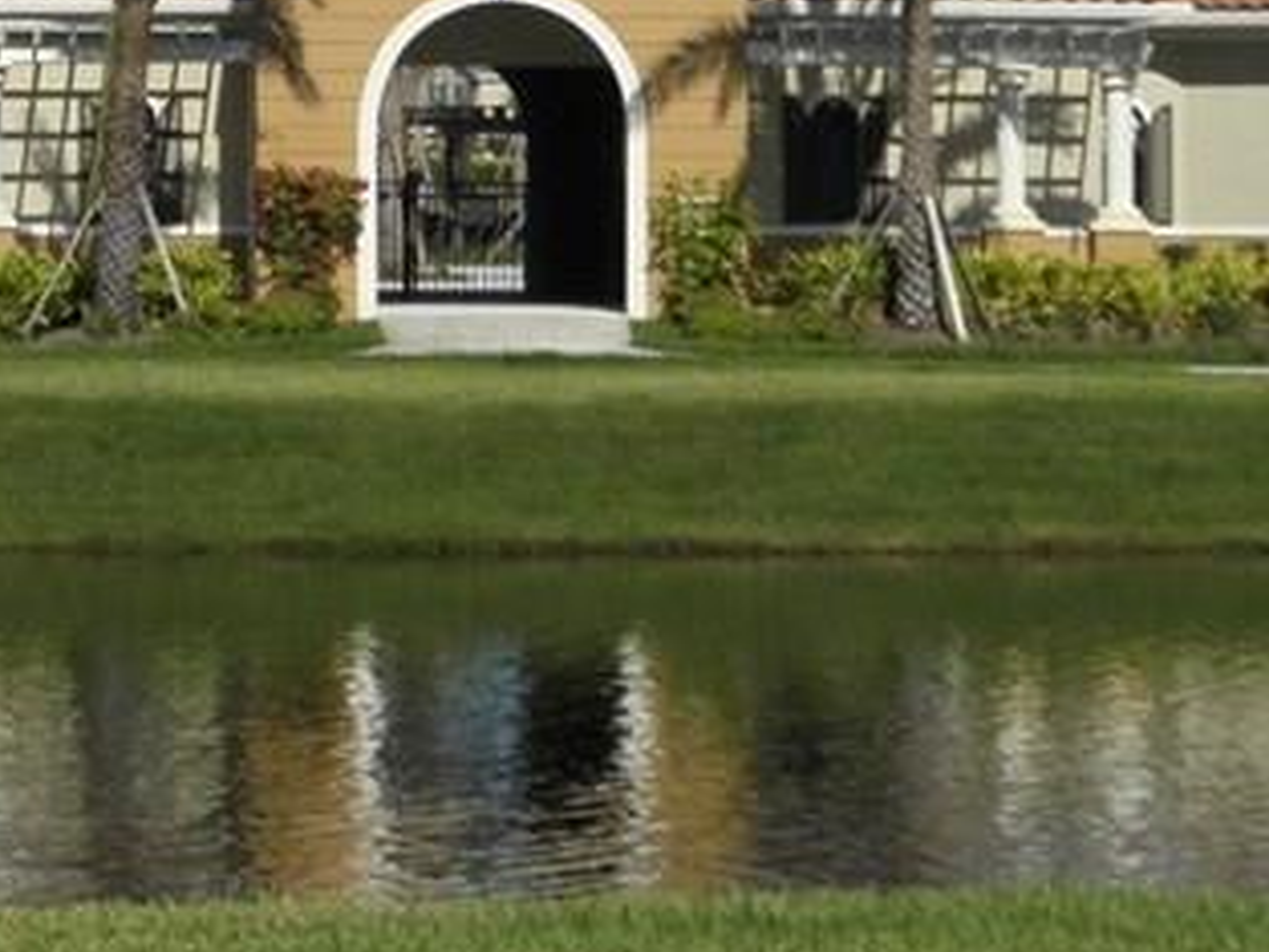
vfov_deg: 7.6
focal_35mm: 193
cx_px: 434
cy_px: -450
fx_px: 7078
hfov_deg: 10.2
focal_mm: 10.6
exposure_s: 1/400
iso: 100
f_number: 8.2
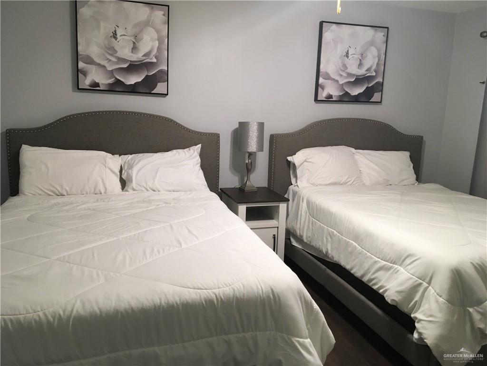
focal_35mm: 29
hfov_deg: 61.7
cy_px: 183
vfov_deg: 48.2
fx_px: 408
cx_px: 244
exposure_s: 1/30
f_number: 2.2
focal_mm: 4.15
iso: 100
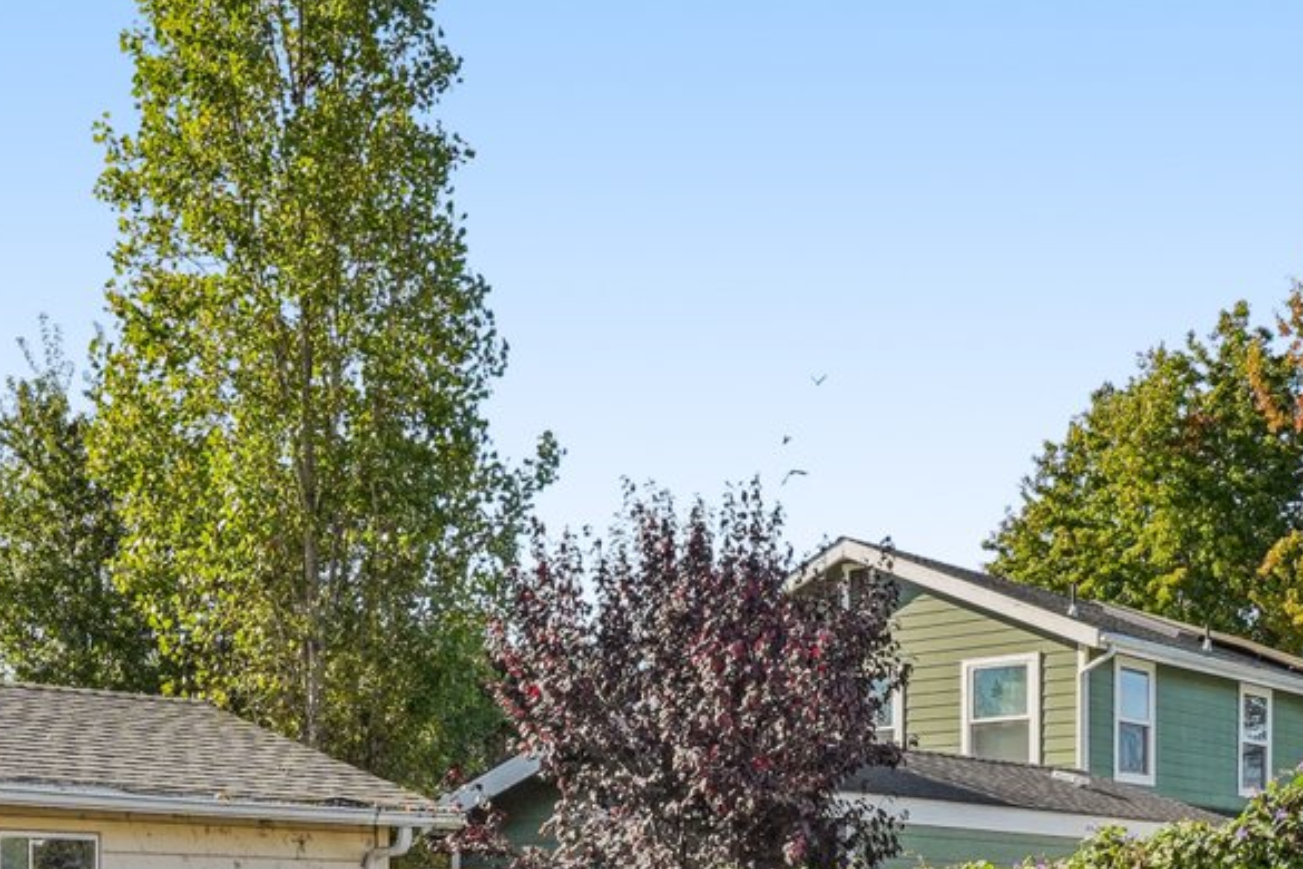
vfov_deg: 25.6
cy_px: 944
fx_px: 1773
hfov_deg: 40.3
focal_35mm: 49
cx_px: 646
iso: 800
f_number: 8
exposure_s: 1/800
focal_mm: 14
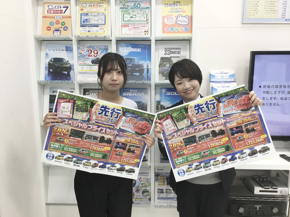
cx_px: 145
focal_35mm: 31
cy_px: 108
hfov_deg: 58.4
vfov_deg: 45.4
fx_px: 260
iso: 32
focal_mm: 3.3
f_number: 2.4
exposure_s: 1/40
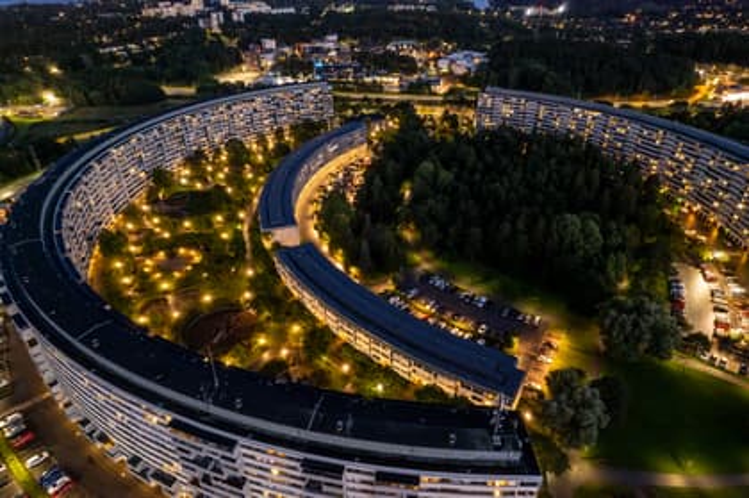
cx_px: 374
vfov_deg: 57.1
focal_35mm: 22
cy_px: 249
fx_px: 457
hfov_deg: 78.6
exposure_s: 1/3
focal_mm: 8.38
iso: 400
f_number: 2.8
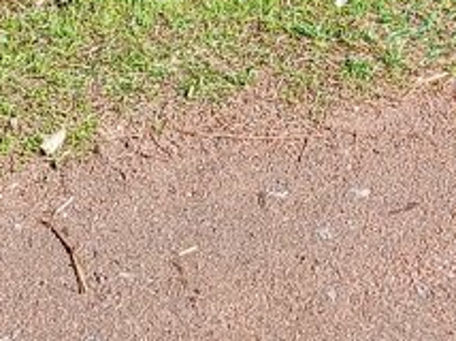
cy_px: -474
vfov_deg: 10.0
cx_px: 465
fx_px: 1711
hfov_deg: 14.9
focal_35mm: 130
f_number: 1.8
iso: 20
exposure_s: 1/225
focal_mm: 3.98
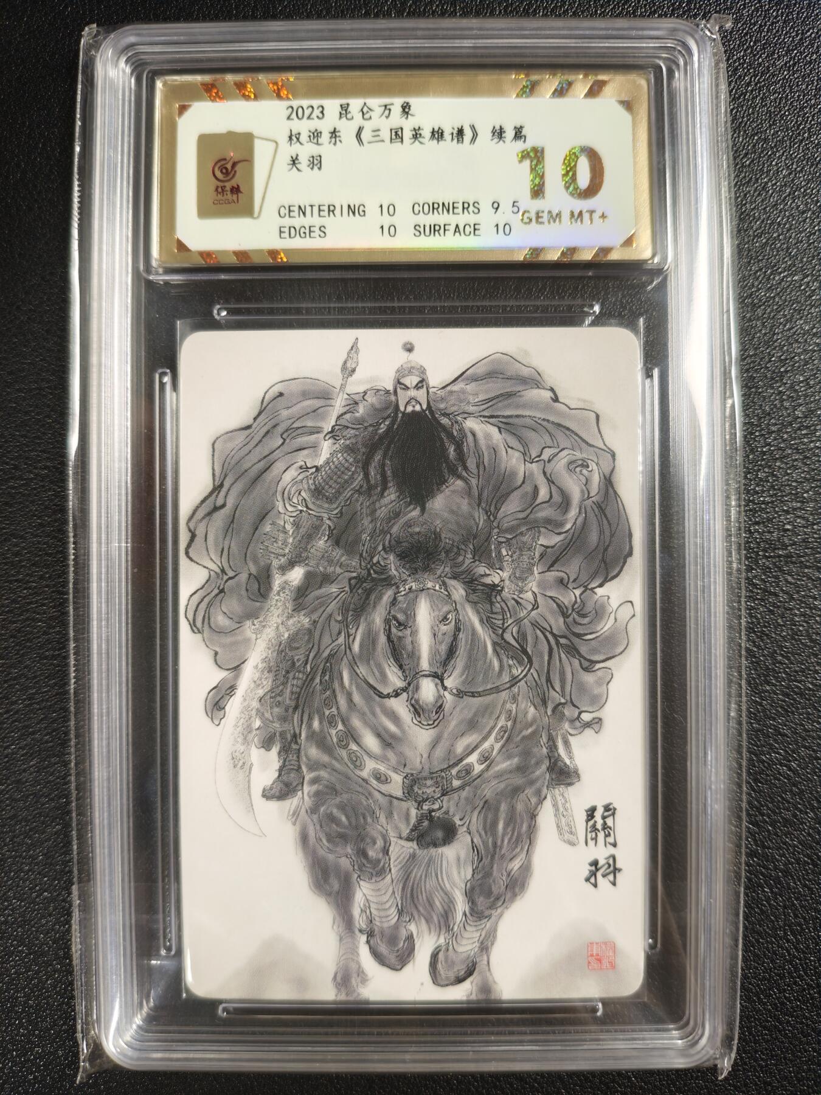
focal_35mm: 26
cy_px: 548
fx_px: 822
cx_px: 410
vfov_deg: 67.3
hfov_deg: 53.1
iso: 400
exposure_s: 1/50
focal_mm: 4.94
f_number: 1.5
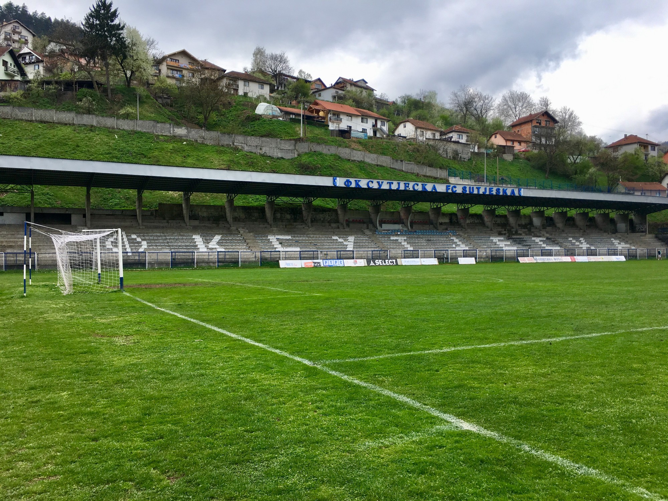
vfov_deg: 48.2
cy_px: 250
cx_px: 334
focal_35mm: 29
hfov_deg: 61.7
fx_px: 560
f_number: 2.2
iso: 25
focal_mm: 4.15
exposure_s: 1/855
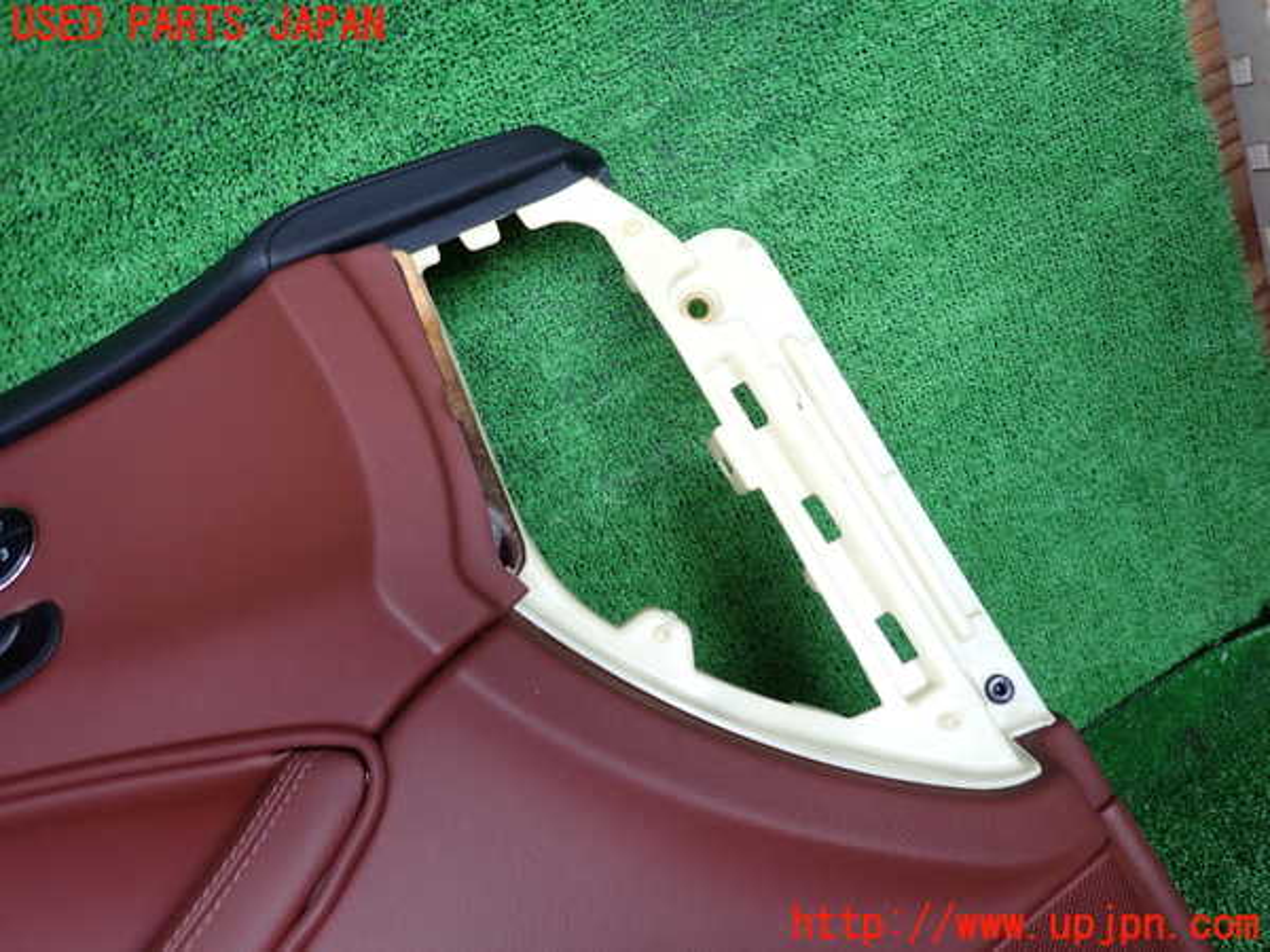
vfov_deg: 54.9
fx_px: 917
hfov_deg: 69.4
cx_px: 635
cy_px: 476
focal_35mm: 25
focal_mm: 4.5
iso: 160
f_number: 2
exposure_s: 1/125
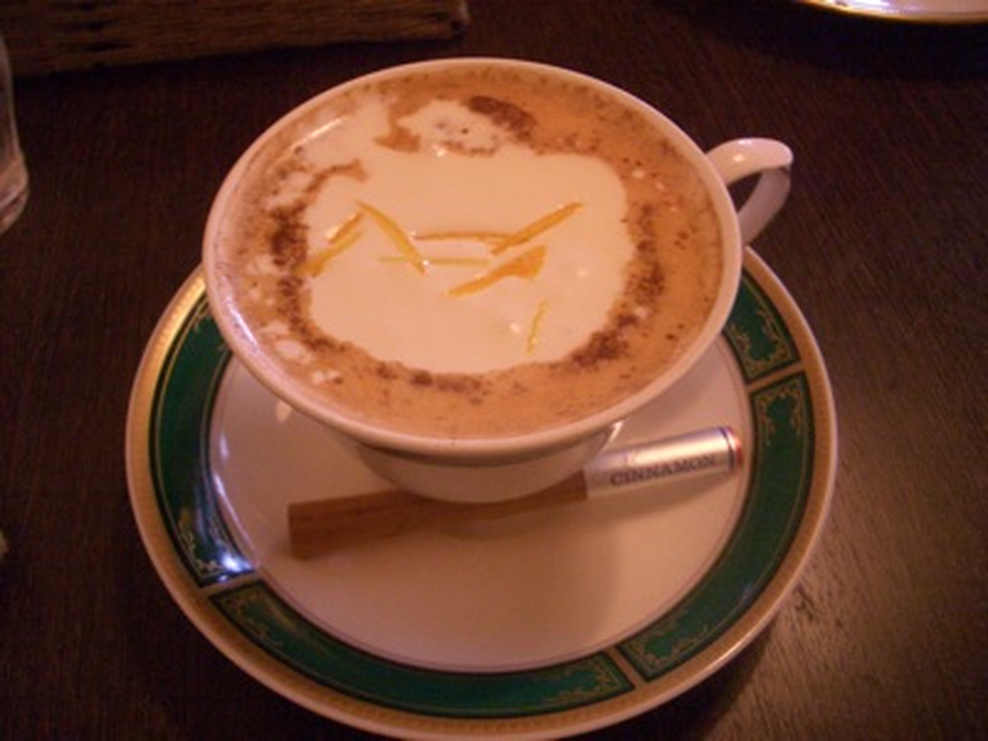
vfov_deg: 40.7
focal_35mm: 35
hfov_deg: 52.6
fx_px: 999
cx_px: 494
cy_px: 370
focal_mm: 5.8
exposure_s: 1/20
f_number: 2.6
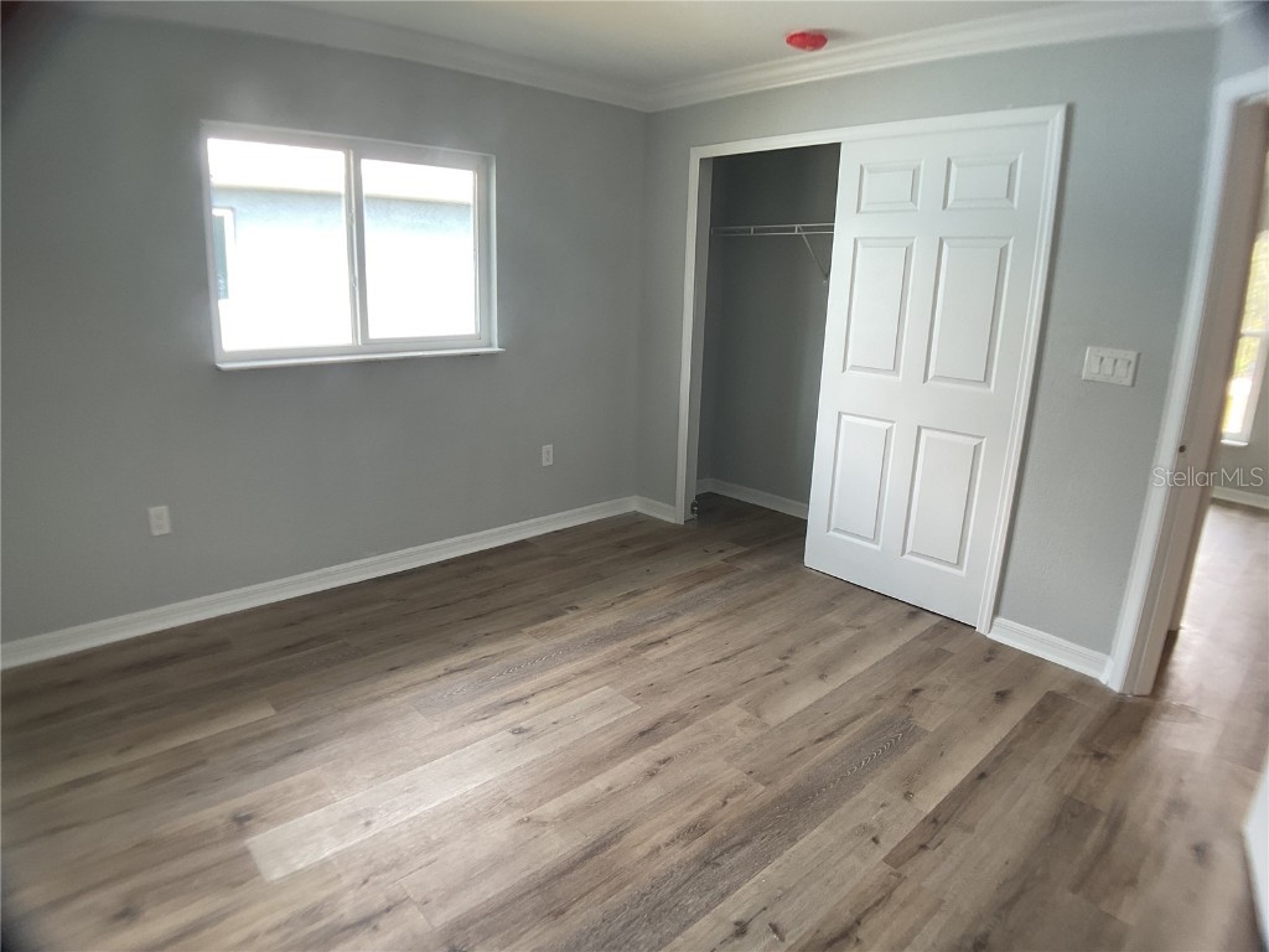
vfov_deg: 48.2
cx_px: 634
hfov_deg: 61.7
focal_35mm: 29
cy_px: 476
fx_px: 1063
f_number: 1.8
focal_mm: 3
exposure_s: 1/60
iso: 40
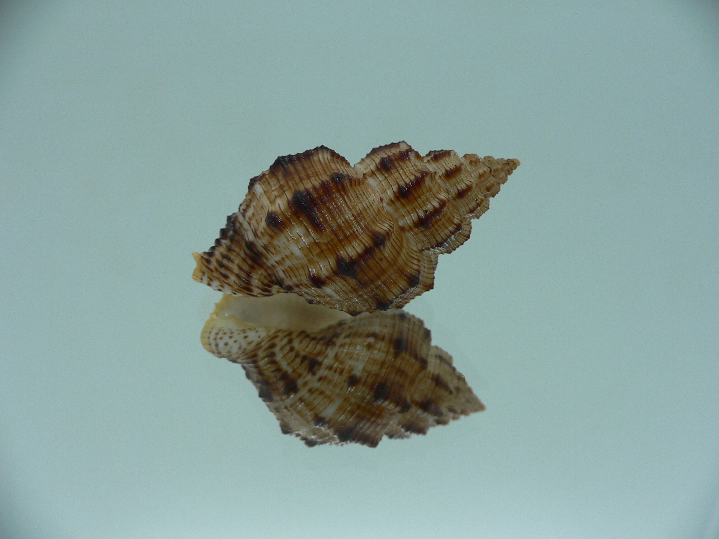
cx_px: 360
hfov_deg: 52.6
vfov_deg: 40.7
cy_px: 270
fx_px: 727
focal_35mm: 35
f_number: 2.8
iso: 80
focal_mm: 4.6
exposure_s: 1/60
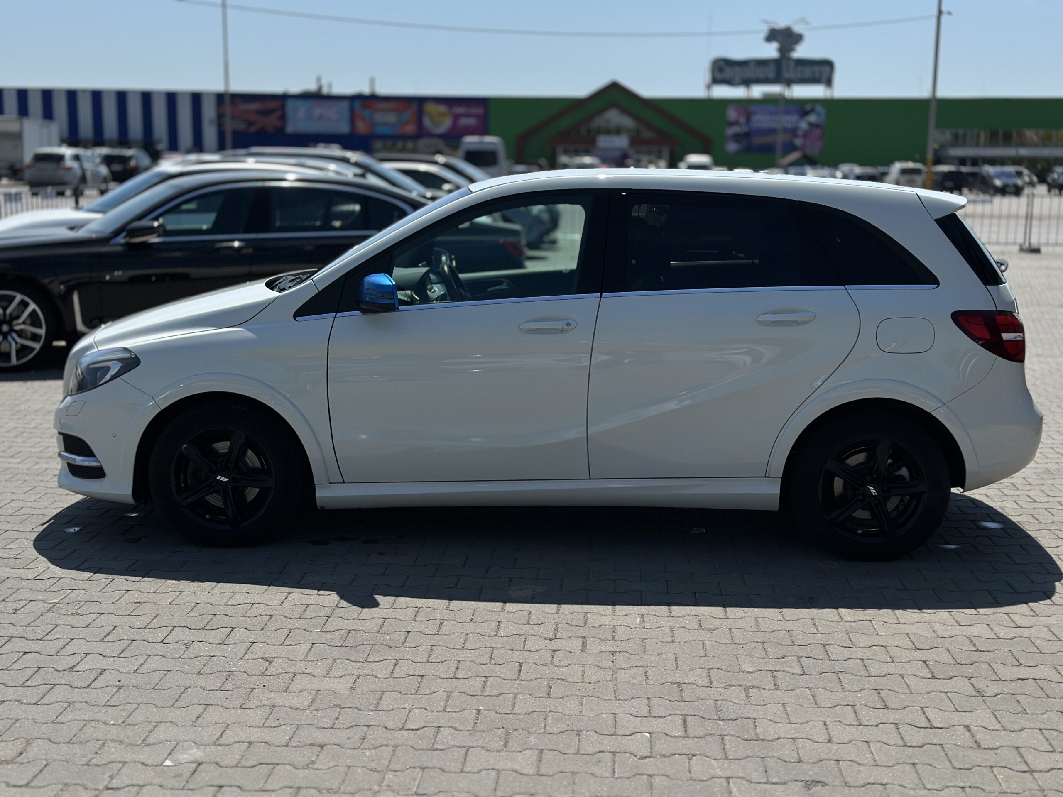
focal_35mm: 48
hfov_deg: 39.7
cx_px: 532
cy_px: 398
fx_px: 1474
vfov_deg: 30.3
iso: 100
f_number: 1.78
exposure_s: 1/10870
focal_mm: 6.86
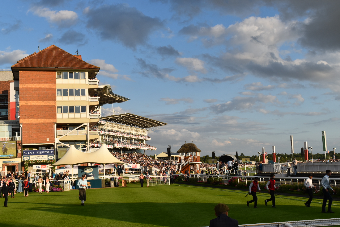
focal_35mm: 46
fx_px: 439
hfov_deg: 42.3
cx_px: 170
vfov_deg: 28.9
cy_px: 114
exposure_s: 1/320
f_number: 9
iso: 200
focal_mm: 31
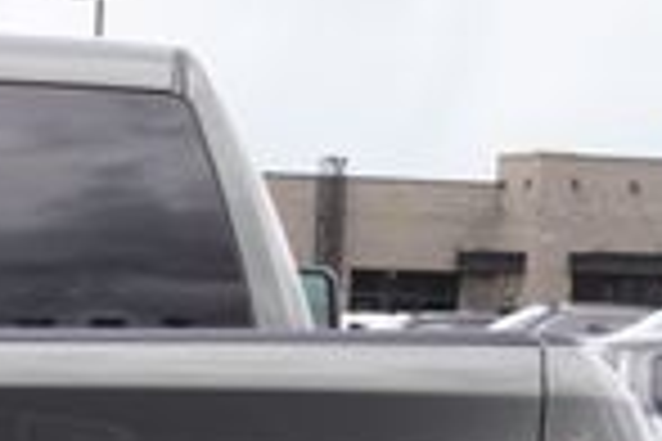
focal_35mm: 183
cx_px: -216
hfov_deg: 11.0
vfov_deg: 7.2
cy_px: 855
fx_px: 3365
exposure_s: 1/125
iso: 100
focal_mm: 28
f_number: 6.3
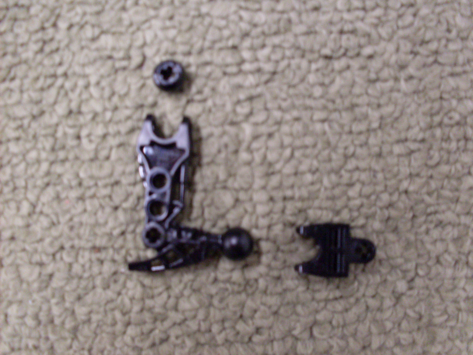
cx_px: 236
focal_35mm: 38
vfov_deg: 37.7
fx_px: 519
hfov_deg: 49.0
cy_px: 178
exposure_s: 1/8
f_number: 2.8
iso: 200
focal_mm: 6.3
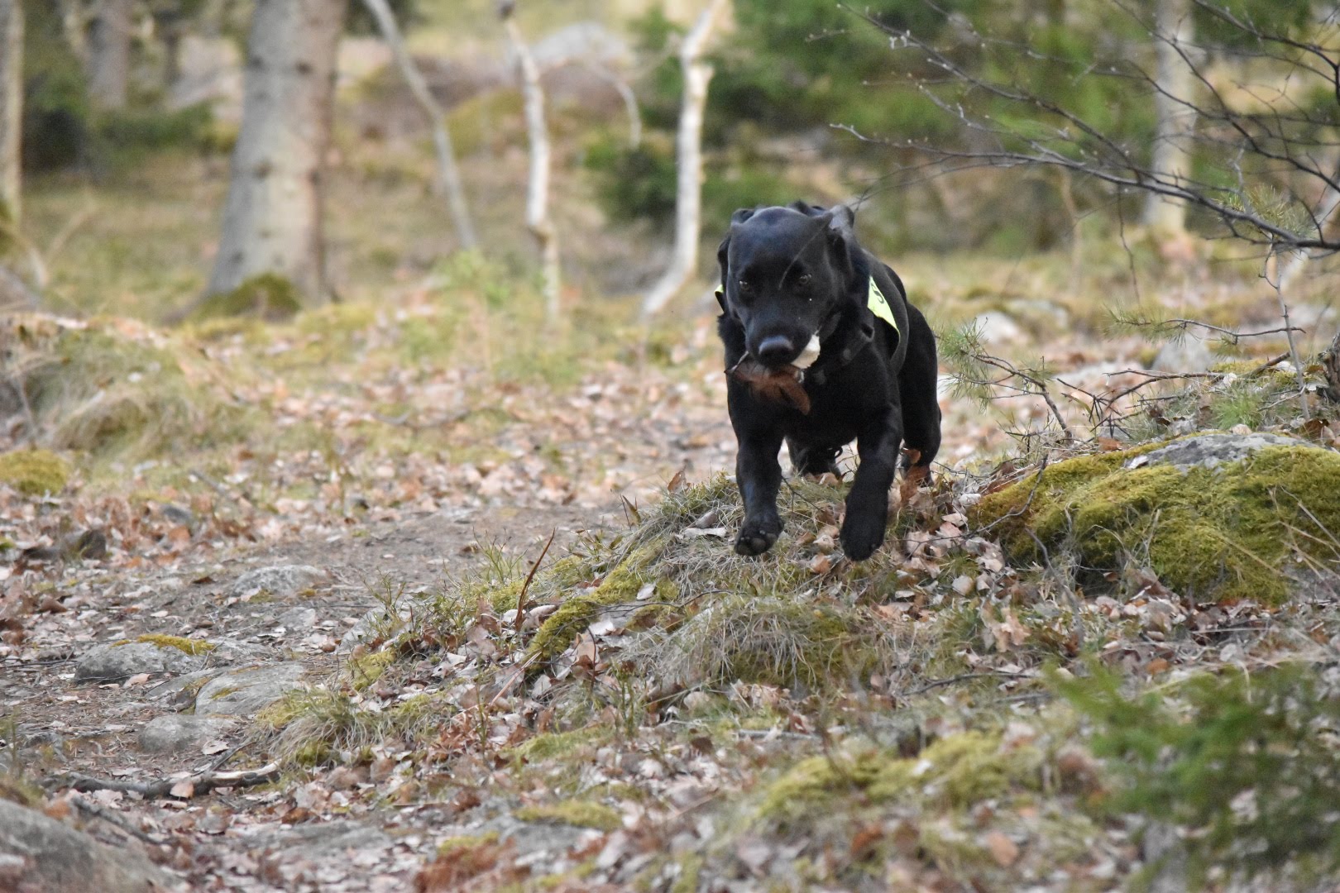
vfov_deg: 5.6
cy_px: 446
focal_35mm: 248
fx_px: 9212
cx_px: 670
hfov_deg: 8.3
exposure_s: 1/3200
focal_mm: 165
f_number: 5
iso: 6400
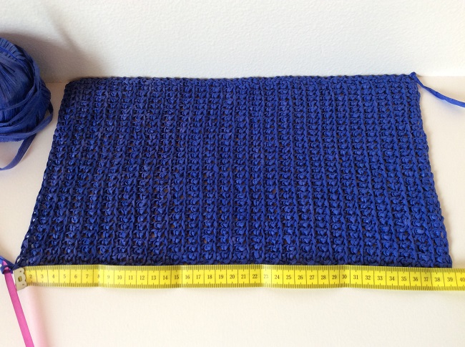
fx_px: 429
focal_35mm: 32
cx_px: 232
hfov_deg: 56.9
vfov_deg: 44.0
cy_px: 174
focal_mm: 3.3
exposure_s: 1/25
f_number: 2.4
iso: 64
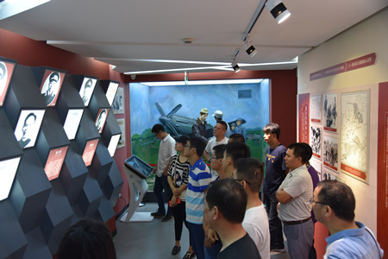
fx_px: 334
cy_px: 130
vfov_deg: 42.3
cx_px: 194
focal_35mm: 31
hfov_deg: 60.3
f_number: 4
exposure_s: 1/60
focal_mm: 31
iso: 1100
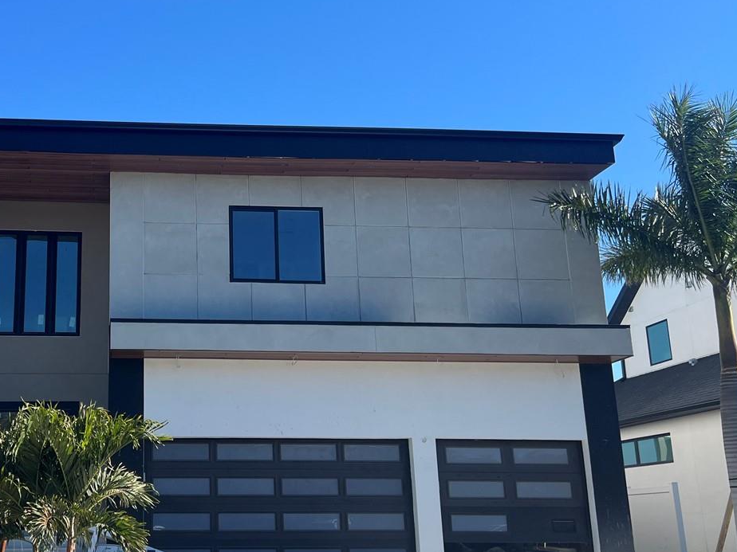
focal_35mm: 45
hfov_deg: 40.7
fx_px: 958
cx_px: 171
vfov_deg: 32.2
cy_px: 289
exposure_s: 1/2915
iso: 50
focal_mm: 5.7
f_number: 1.5
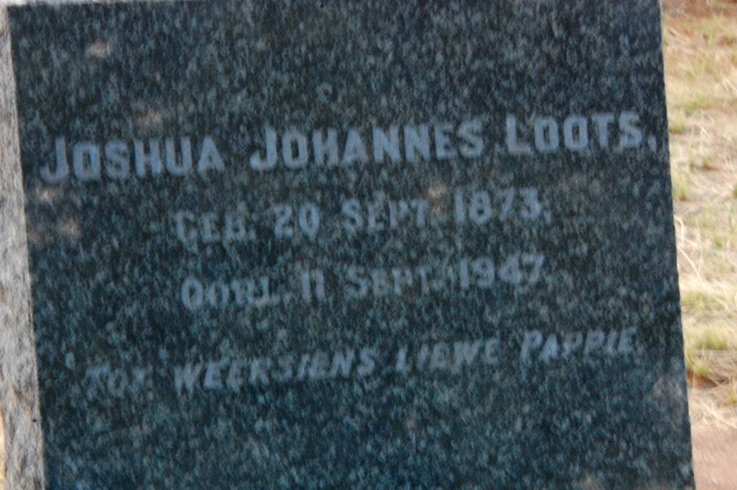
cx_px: 368
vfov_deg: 13.0
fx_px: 2148
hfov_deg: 19.5
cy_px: 245
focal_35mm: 105
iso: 1600
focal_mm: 70
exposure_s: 1/25
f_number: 22
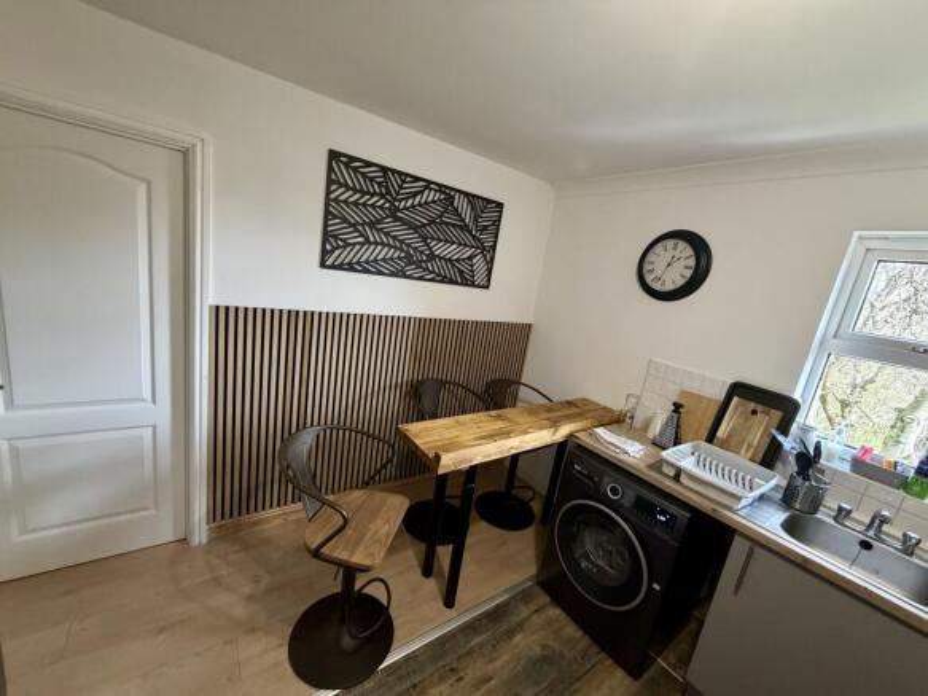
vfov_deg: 85.7
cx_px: 464
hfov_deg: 102.1
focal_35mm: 14
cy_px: 348
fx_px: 375
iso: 320
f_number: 2.2
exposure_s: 1/101
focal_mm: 2.22
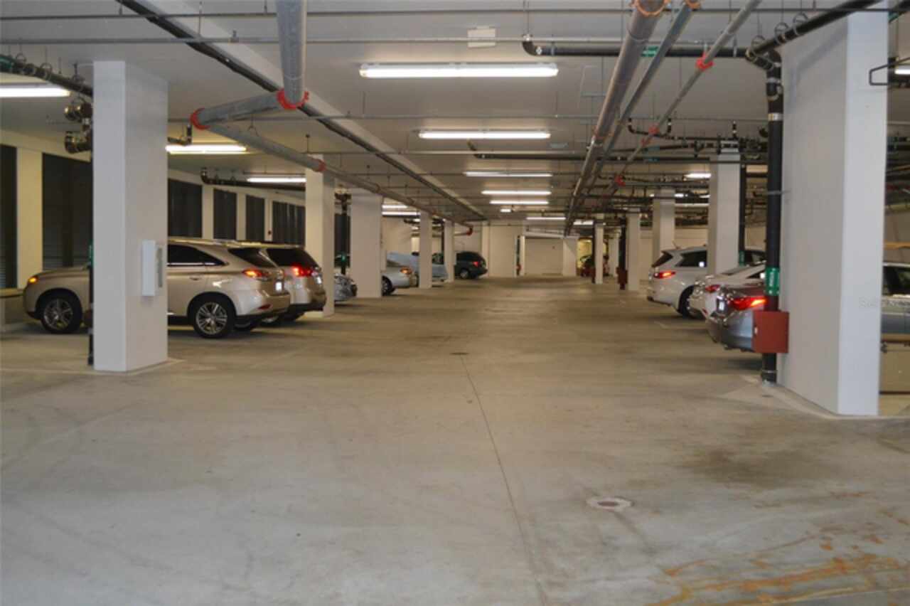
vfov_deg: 36.8
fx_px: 909
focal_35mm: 36
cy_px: 303
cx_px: 455
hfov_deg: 53.2
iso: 1250
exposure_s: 1/60
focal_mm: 24
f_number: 4
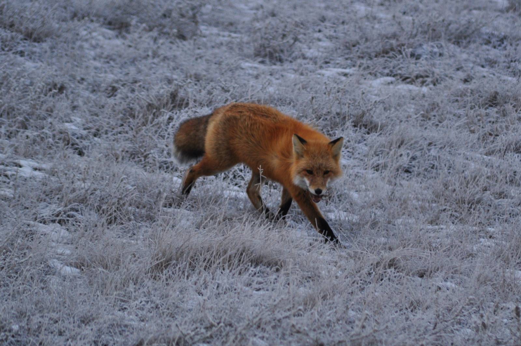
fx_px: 4769
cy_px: 173
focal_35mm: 330
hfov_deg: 6.3
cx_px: 260
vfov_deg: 4.2
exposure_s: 1/1000
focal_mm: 220
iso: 450
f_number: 5
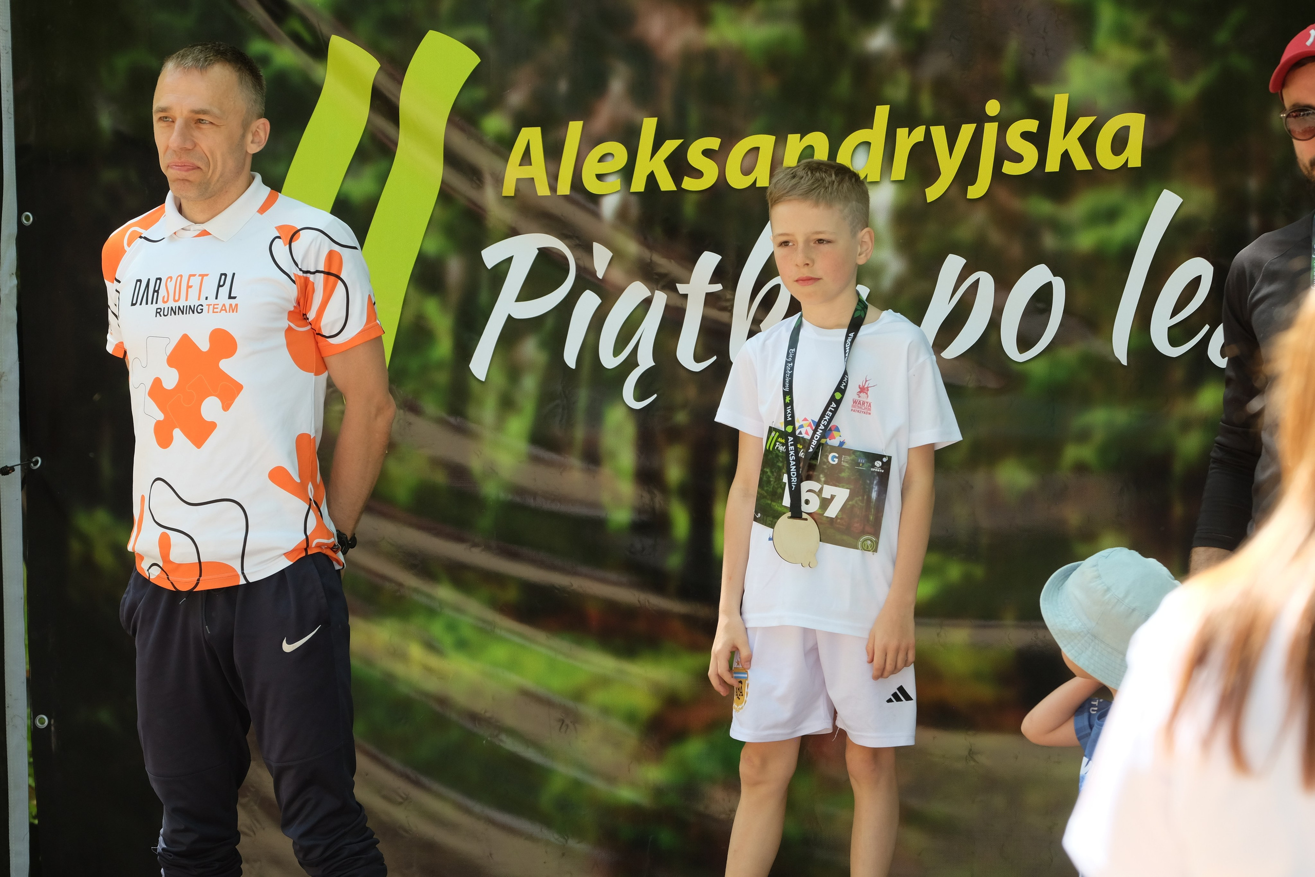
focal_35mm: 150
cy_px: 438
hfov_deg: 13.7
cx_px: 658
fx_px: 5479
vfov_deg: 9.1
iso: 400
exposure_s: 1/150
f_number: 5.6
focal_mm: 100
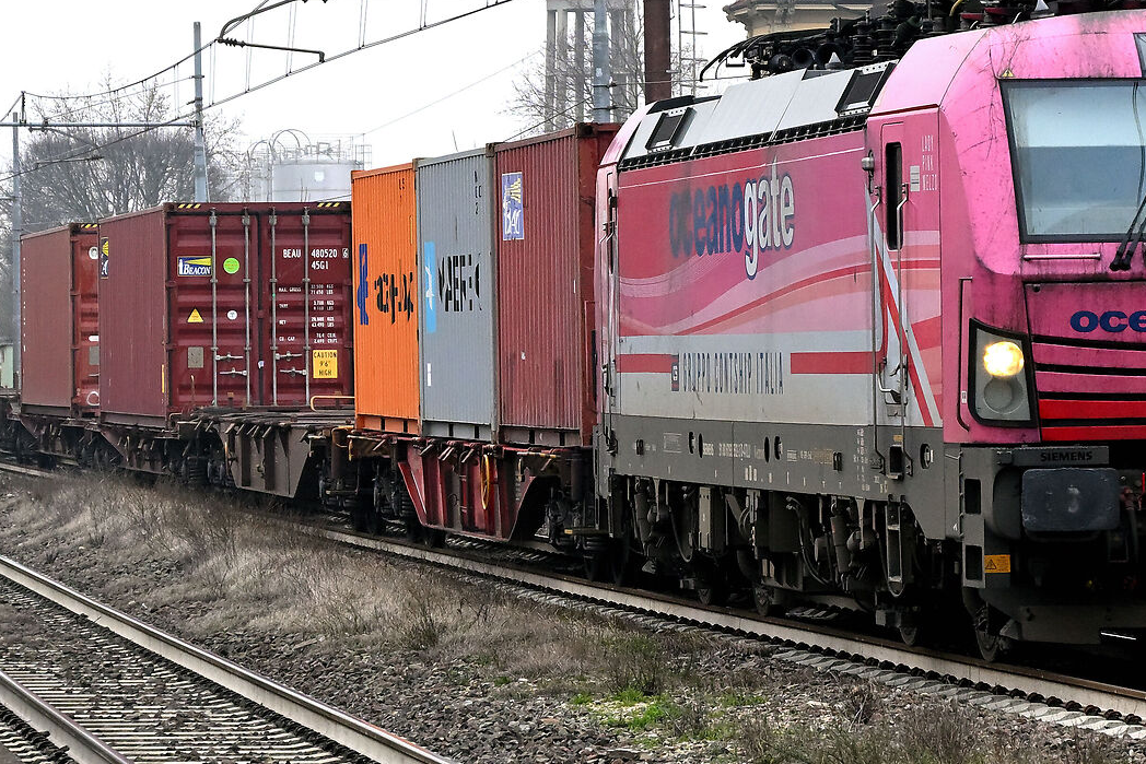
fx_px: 8309
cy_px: 371
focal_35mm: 261
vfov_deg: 5.3
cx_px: 722
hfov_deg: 7.9
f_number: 6.3
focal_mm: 76
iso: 900
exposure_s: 1/1000
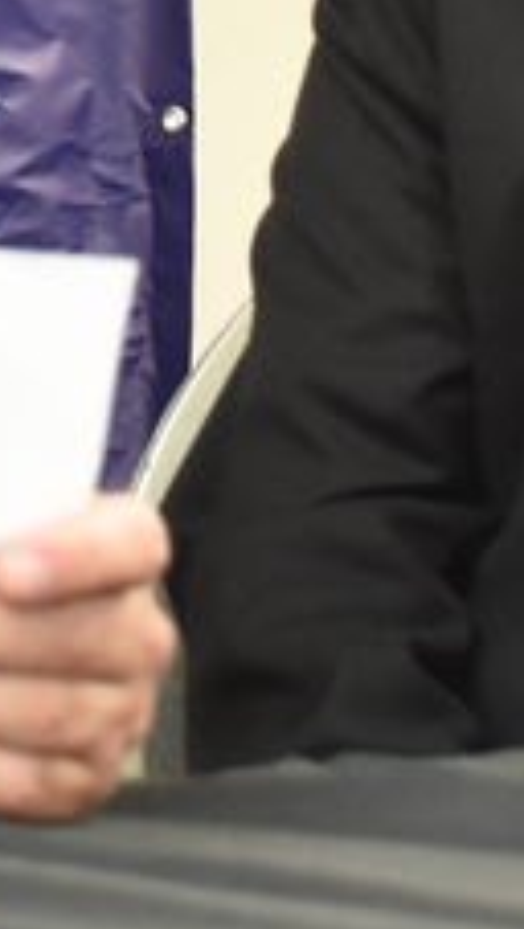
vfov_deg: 8.4
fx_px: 6213
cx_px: -74
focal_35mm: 252
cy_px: -260
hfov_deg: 4.8
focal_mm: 26
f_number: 5.6
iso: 1000
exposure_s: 1/80
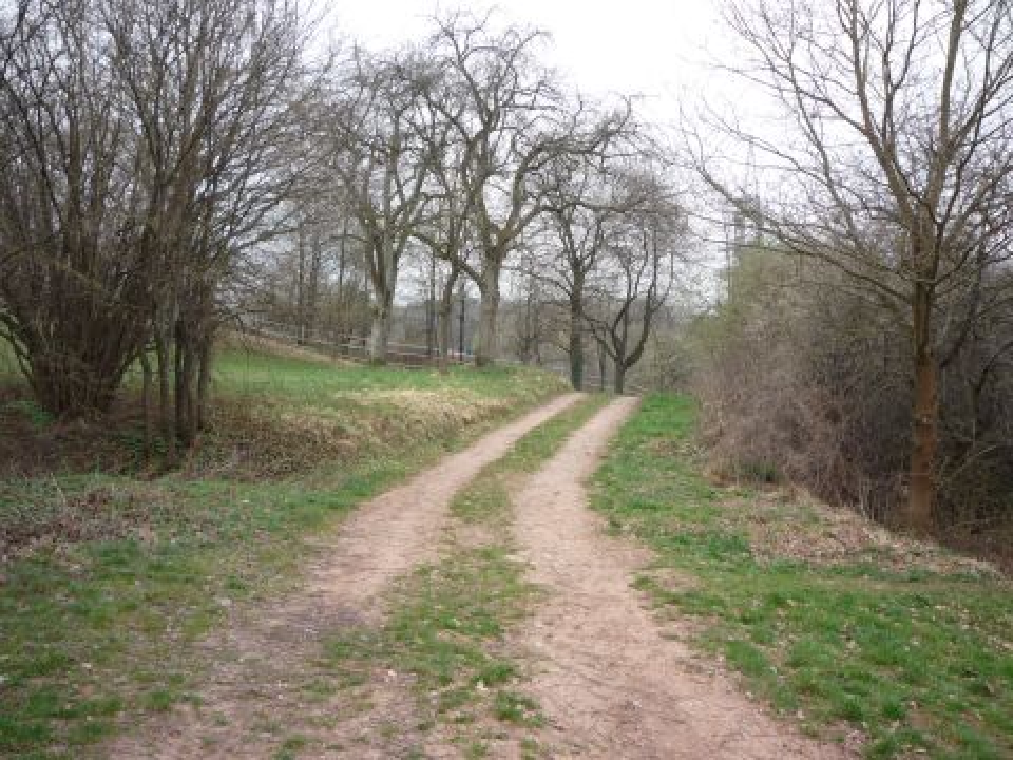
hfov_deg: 56.8
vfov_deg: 44.2
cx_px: 506
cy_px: 380
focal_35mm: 32
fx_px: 936
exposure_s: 1/125
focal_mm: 5.2
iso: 100
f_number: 4
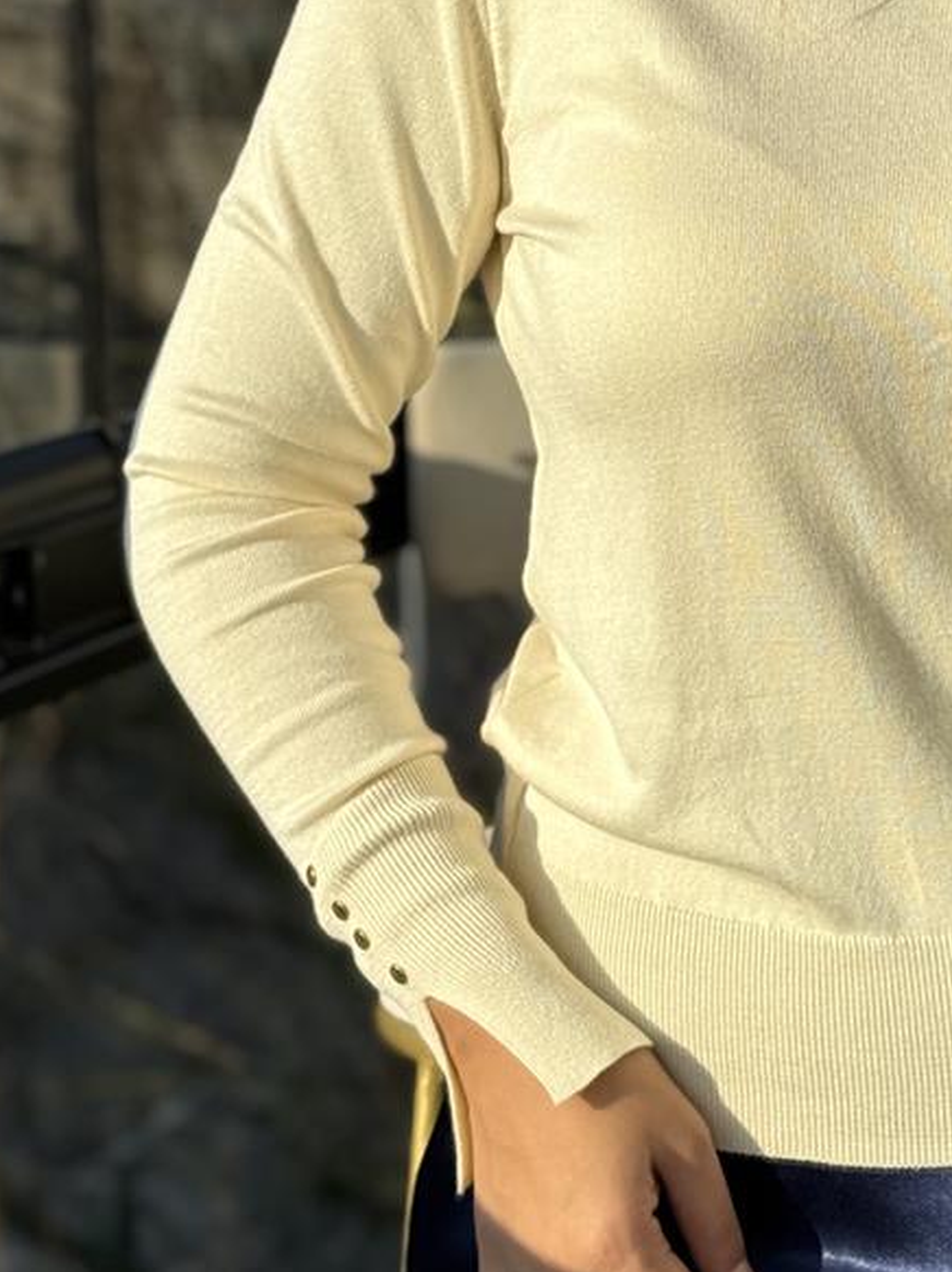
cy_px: 259
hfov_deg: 13.3
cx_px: 965
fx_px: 4037
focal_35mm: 110
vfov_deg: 17.7
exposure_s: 1/1027
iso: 64
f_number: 1.78
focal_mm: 6.76
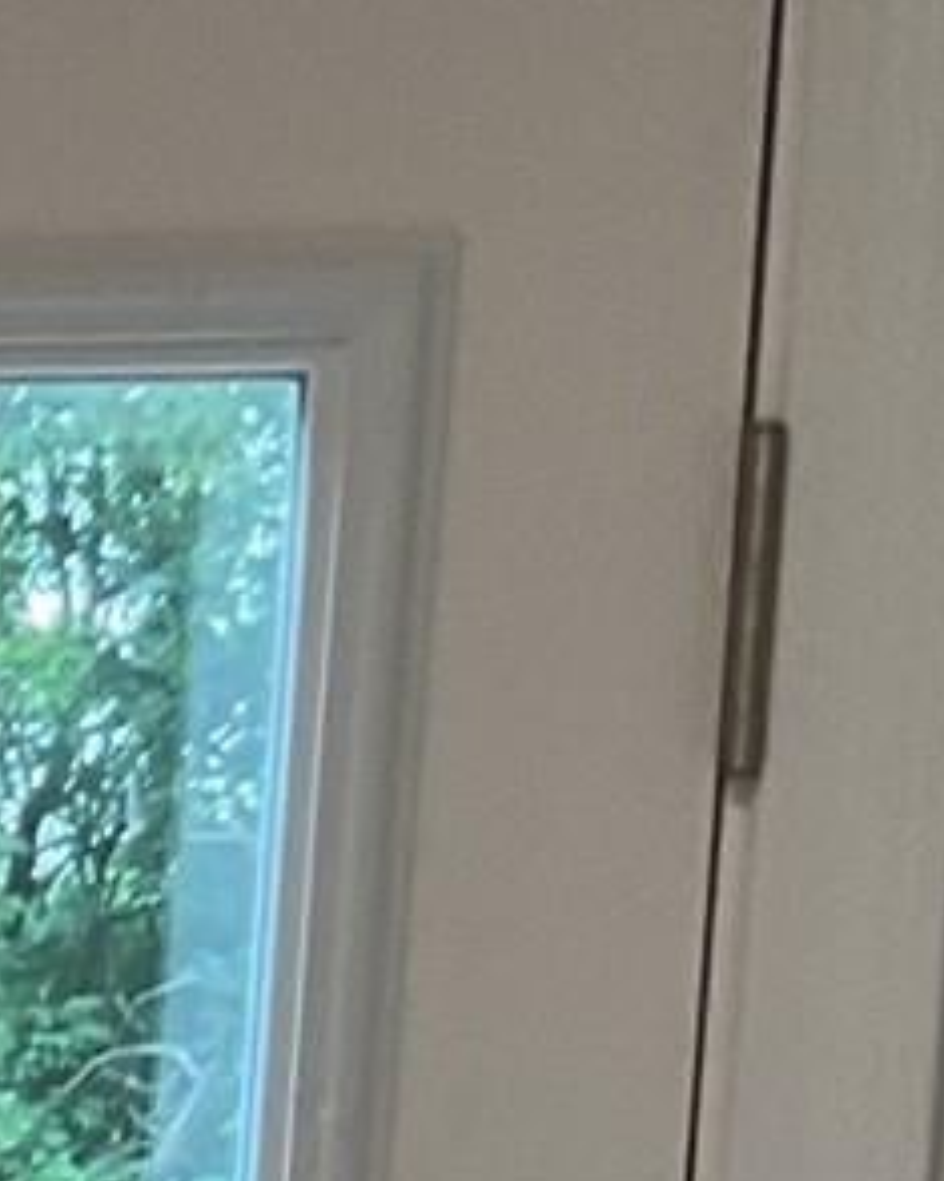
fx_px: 6883
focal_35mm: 197
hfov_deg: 6.8
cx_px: -2282
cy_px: 2362
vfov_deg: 9.2
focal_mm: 3
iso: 40
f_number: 1.8
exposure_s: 1/60
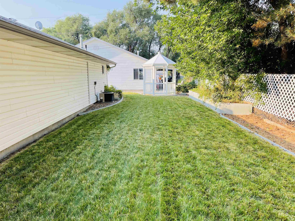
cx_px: 148
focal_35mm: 26
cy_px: 110
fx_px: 222
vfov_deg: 53.1
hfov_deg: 67.3
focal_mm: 5.1
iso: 32
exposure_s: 1/696
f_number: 1.6
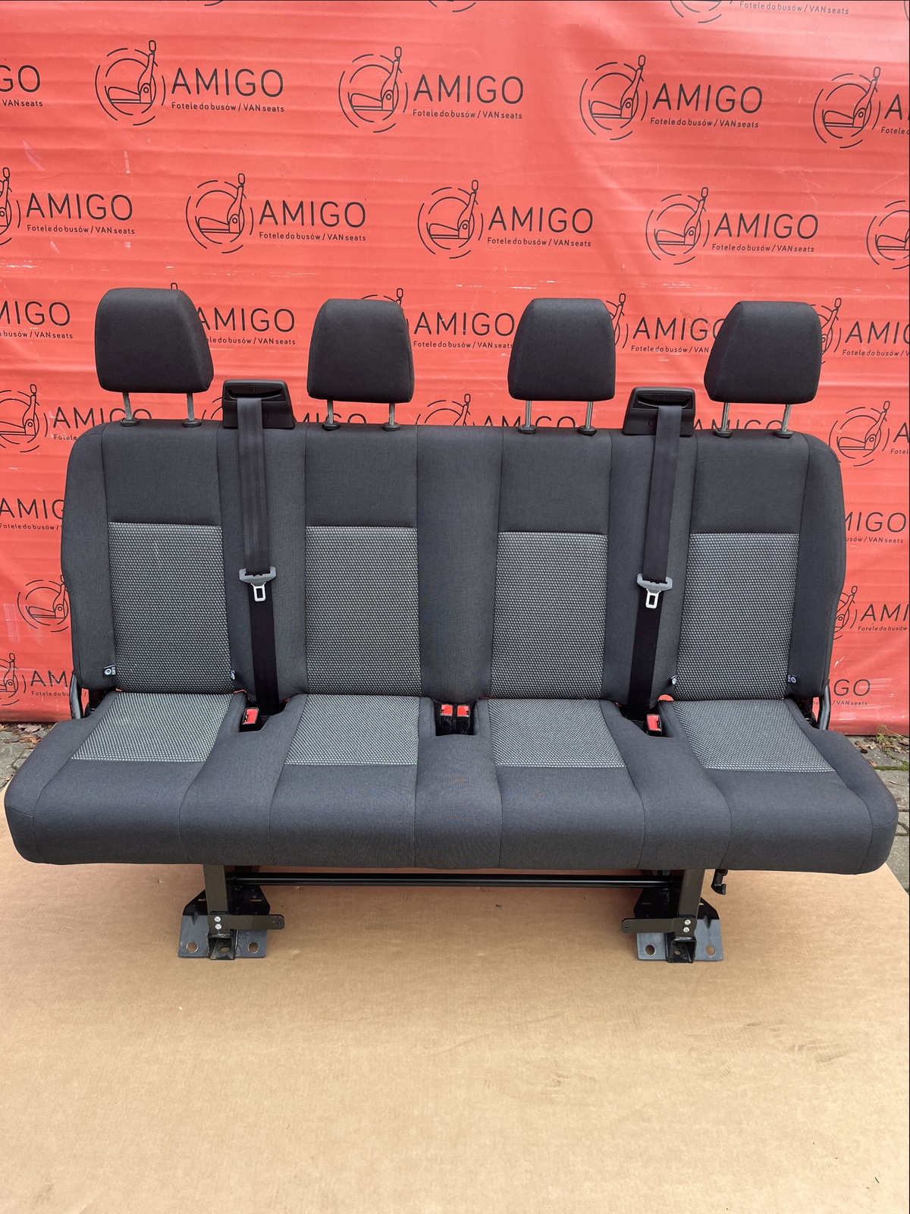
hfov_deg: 53.1
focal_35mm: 26
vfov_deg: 67.3
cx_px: 455
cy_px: 607
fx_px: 911
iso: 40
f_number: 1.6
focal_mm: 5.1
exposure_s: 1/122
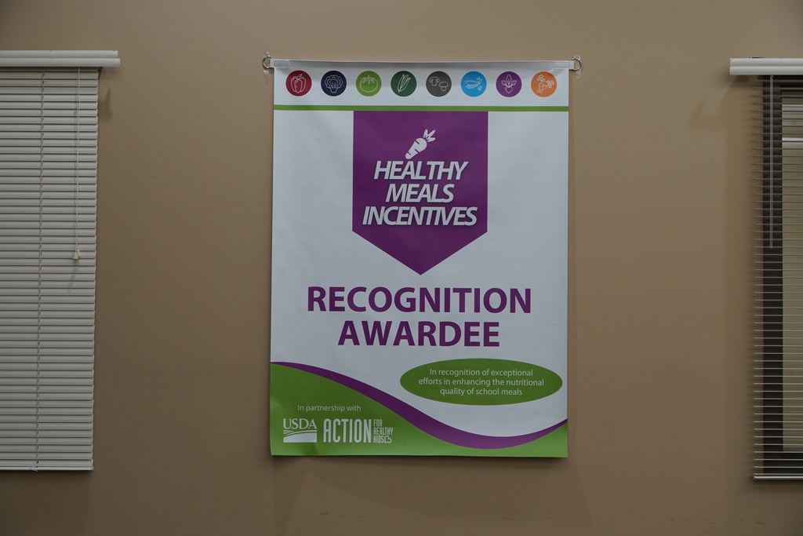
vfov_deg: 23.2
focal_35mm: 58
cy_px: 268
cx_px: 402
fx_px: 1305
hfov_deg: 34.2
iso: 640
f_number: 4
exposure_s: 1/160
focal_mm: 39
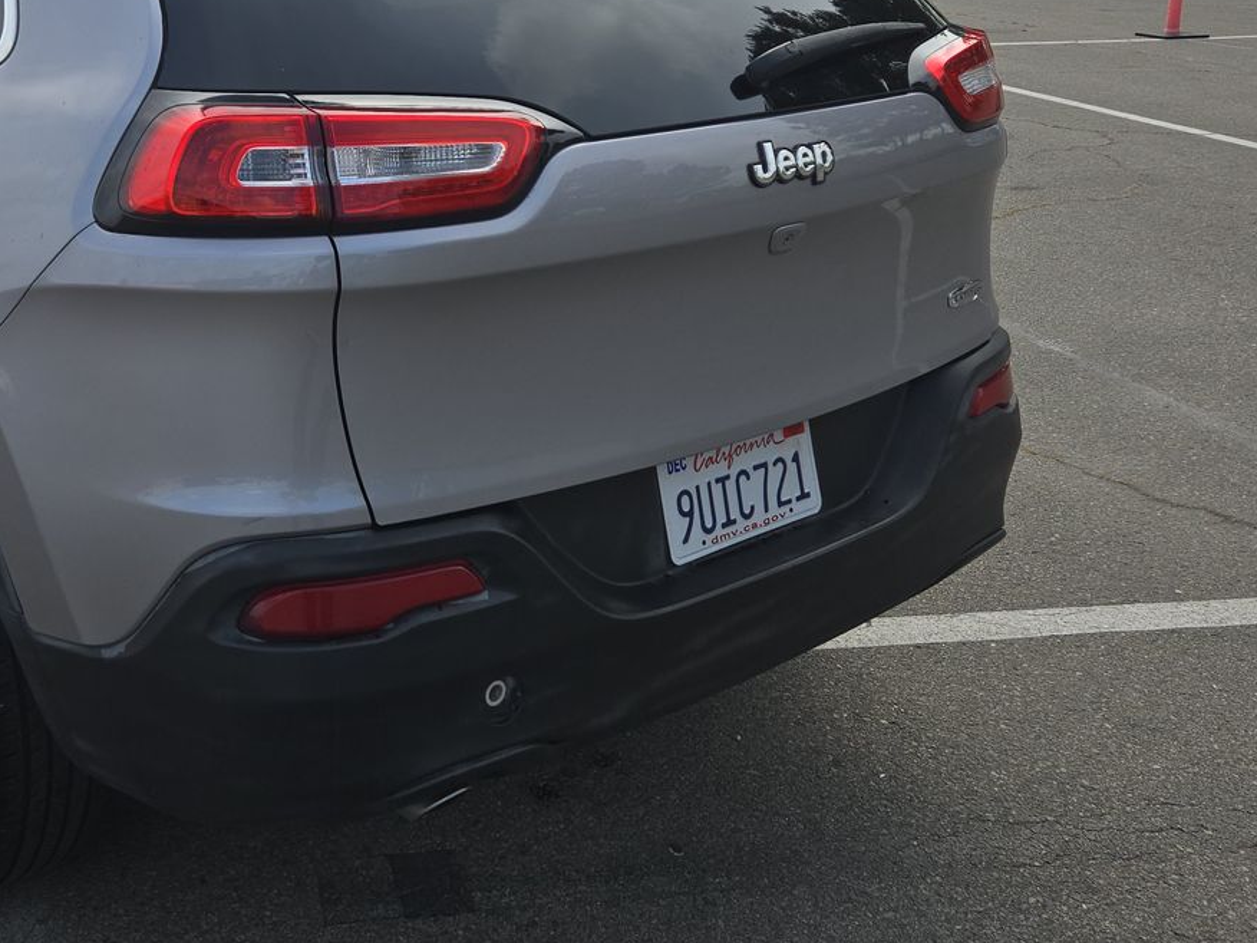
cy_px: 290
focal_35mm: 42
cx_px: 342
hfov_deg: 43.6
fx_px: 1525
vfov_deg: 33.9
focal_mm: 5.4
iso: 25
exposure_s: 1/1391
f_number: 1.8
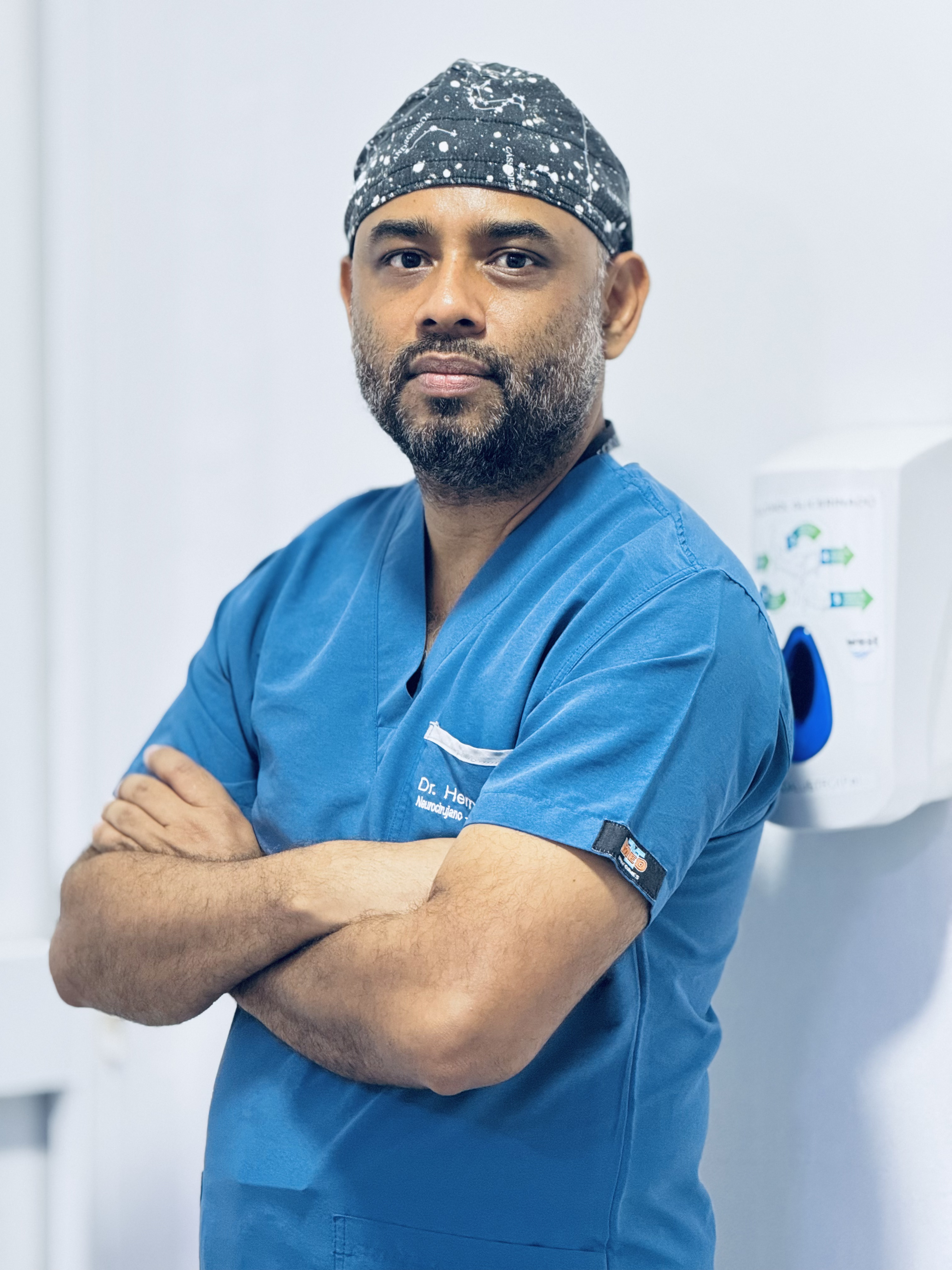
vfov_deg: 16.4
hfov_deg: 12.3
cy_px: 635
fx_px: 4400
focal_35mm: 120
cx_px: 476
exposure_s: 1/60
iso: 400
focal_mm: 15.66
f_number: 2.8
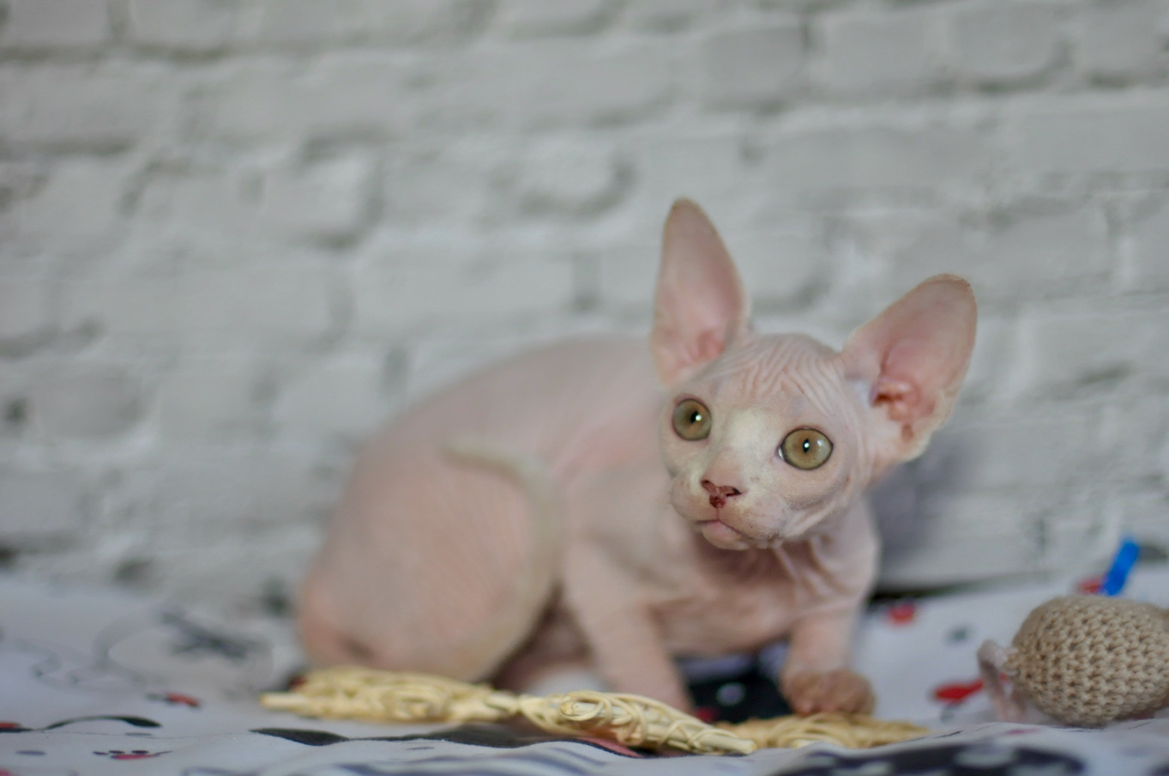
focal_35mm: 75
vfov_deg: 18.1
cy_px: 388
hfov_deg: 27.0
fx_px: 2432
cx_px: 584
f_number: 1.6
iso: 800
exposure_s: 1/1600
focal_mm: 50
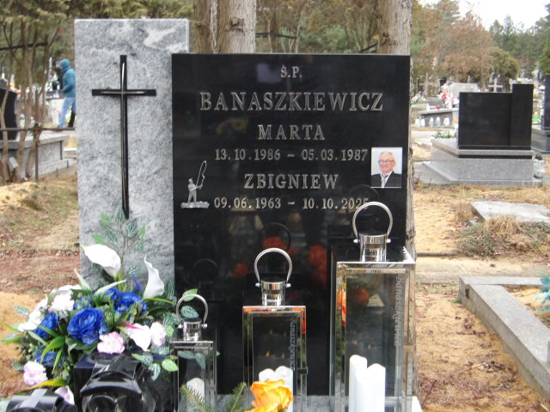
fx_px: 842
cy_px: 206
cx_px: 275
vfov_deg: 27.5
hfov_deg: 36.2
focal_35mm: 53
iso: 240
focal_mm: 9.4
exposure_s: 1/60
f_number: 4.2
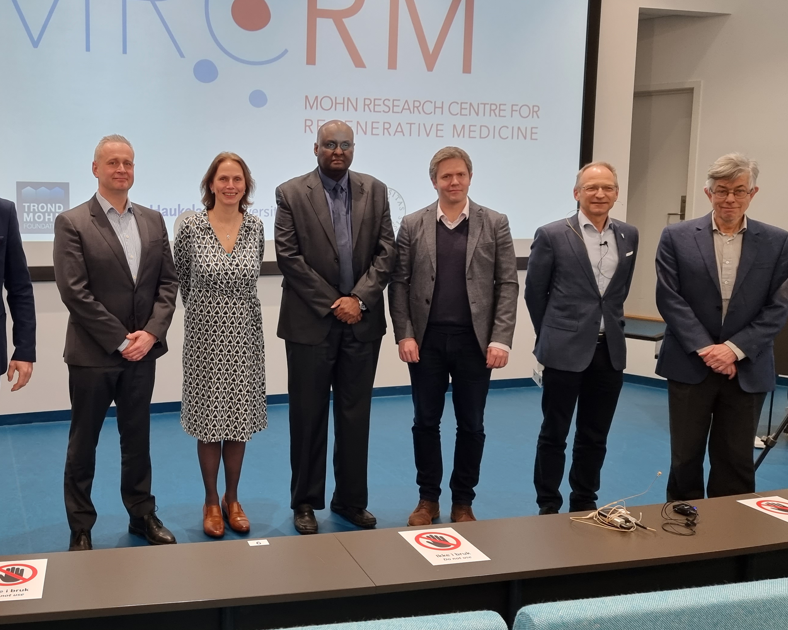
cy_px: 264
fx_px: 840
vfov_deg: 41.0
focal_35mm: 36
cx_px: 220
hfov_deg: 48.8
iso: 125
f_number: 1.8
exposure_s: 1/100
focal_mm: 6.7
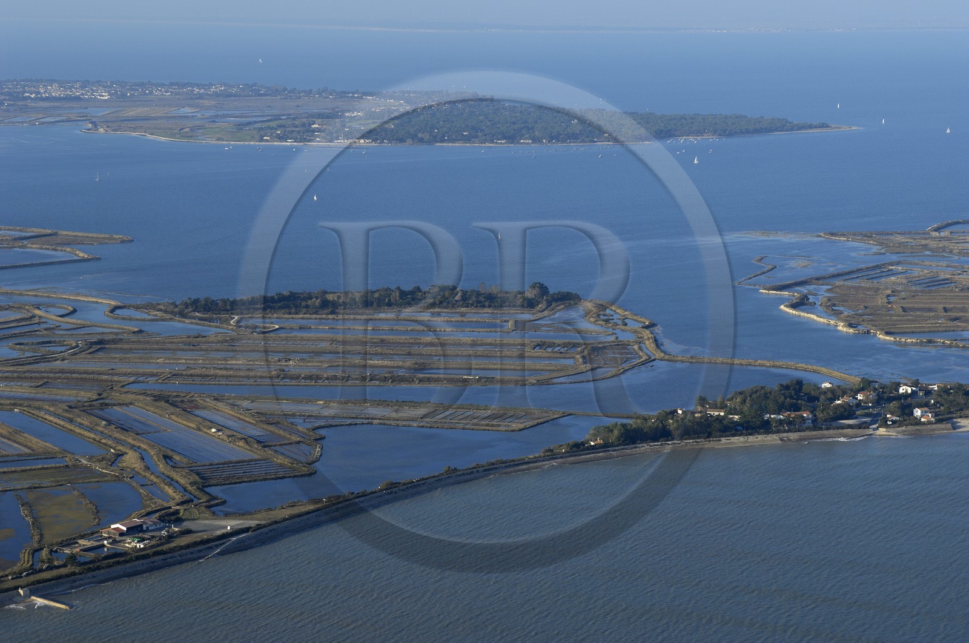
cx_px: 484
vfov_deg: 14.7
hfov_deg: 21.9
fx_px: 2500
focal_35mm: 93
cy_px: 322
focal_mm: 62
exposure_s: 1/500
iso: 100
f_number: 5
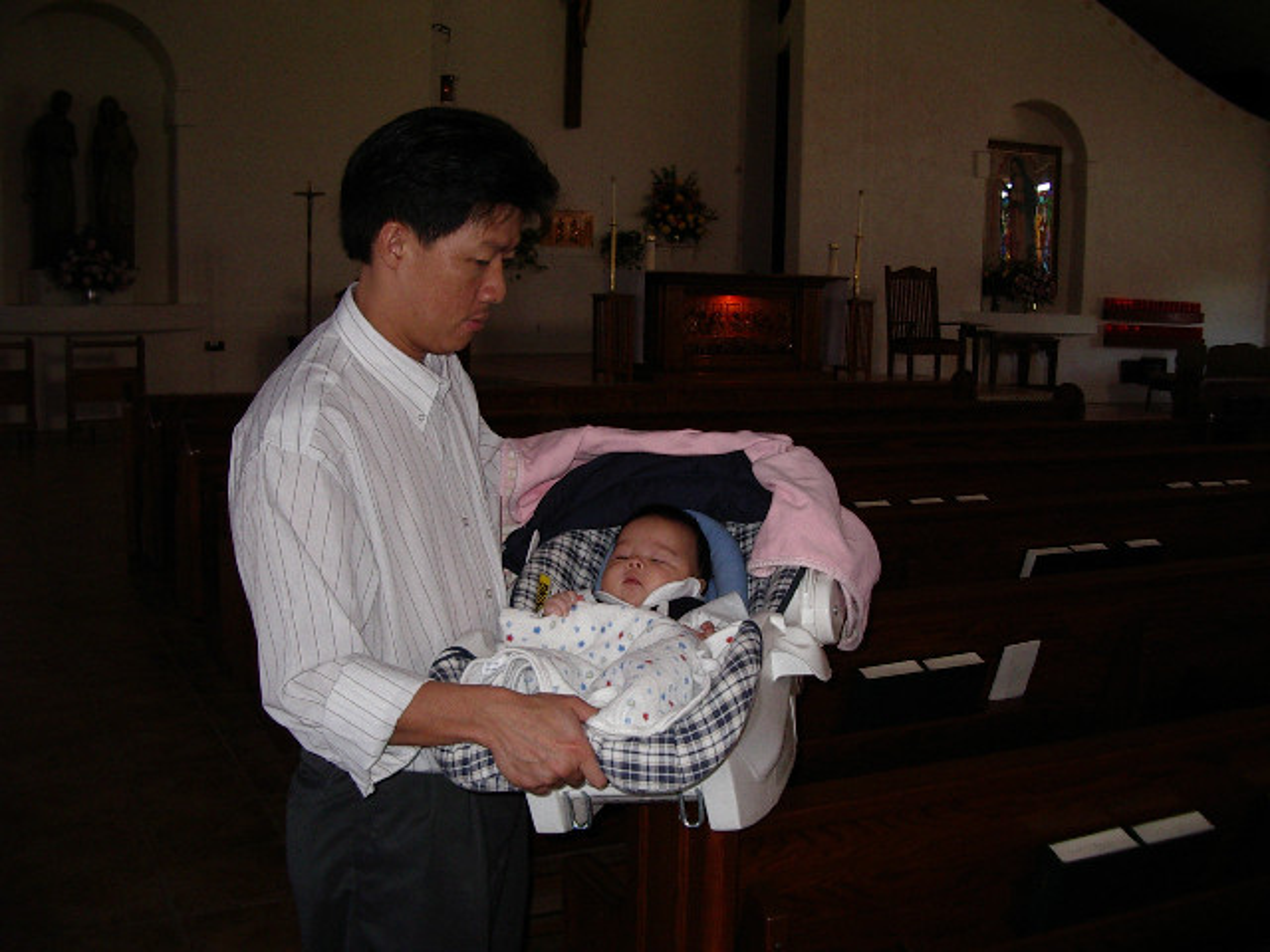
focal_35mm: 38
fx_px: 1394
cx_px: 635
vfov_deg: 37.7
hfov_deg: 49.0
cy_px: 476
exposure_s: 1/60
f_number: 2.6
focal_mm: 5.8
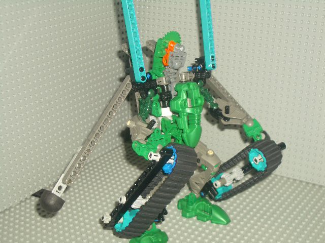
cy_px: 122
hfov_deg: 31.2
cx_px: 162
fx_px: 582
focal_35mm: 62
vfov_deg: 23.7
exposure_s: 1/60
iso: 100
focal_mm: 10.2
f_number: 3.5
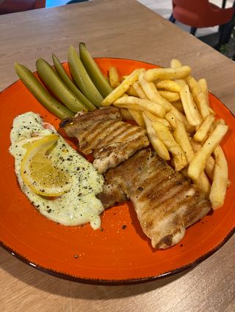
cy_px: 156
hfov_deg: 53.1
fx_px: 235
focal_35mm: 26
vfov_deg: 67.3
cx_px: 118
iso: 200
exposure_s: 1/50
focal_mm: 4.25
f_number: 1.8
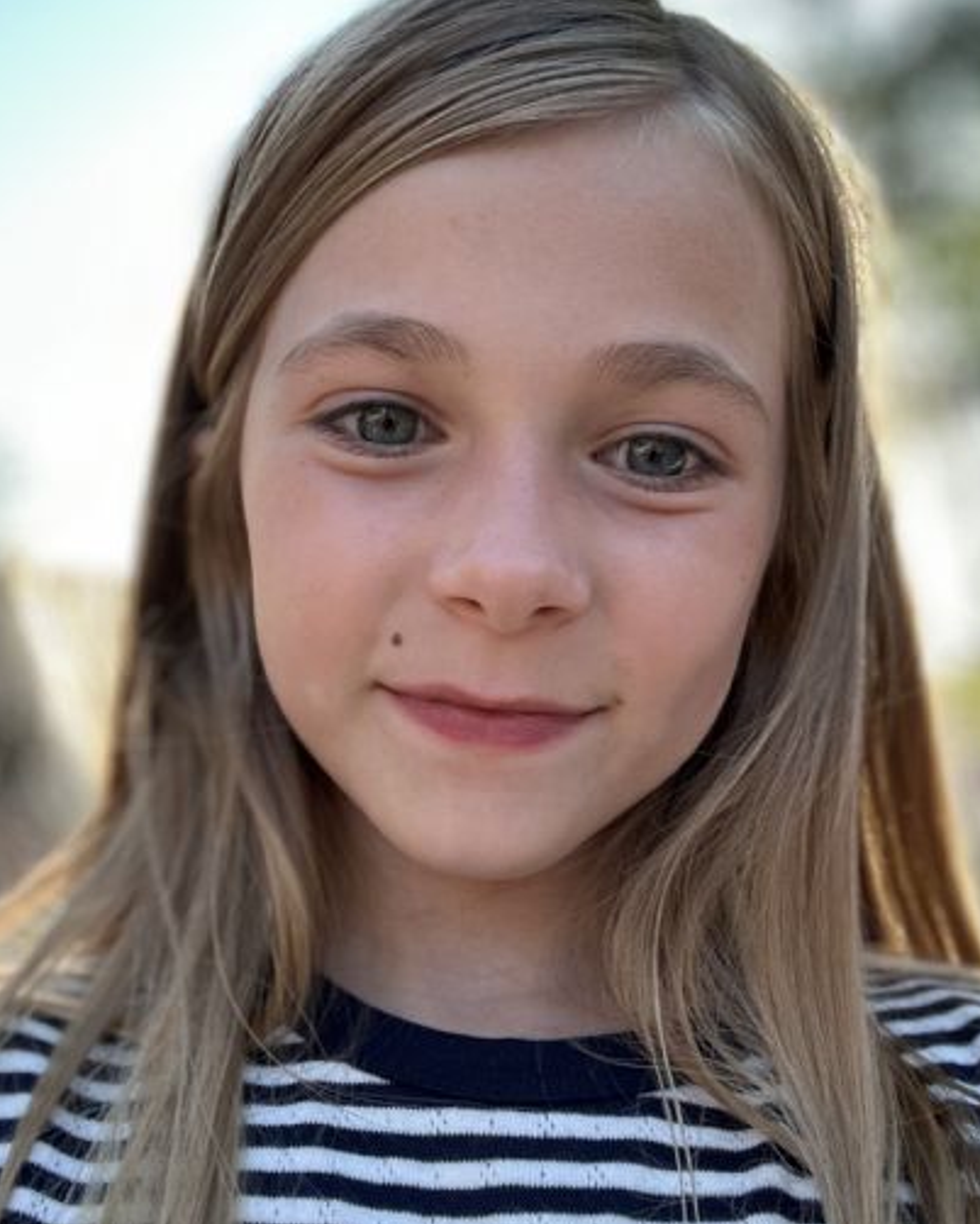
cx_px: 463
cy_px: 607
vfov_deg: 51.5
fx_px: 1268
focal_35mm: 35
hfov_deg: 42.2
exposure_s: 1/156
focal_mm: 2.69
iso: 40
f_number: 1.9
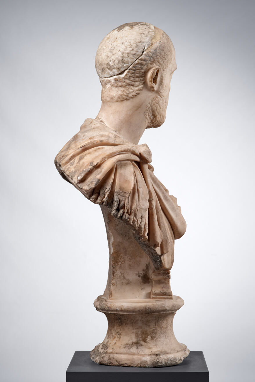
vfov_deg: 30.5
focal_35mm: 66
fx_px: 702
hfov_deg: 20.6
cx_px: 122
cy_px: 191
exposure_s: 1/125
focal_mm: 80
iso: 200
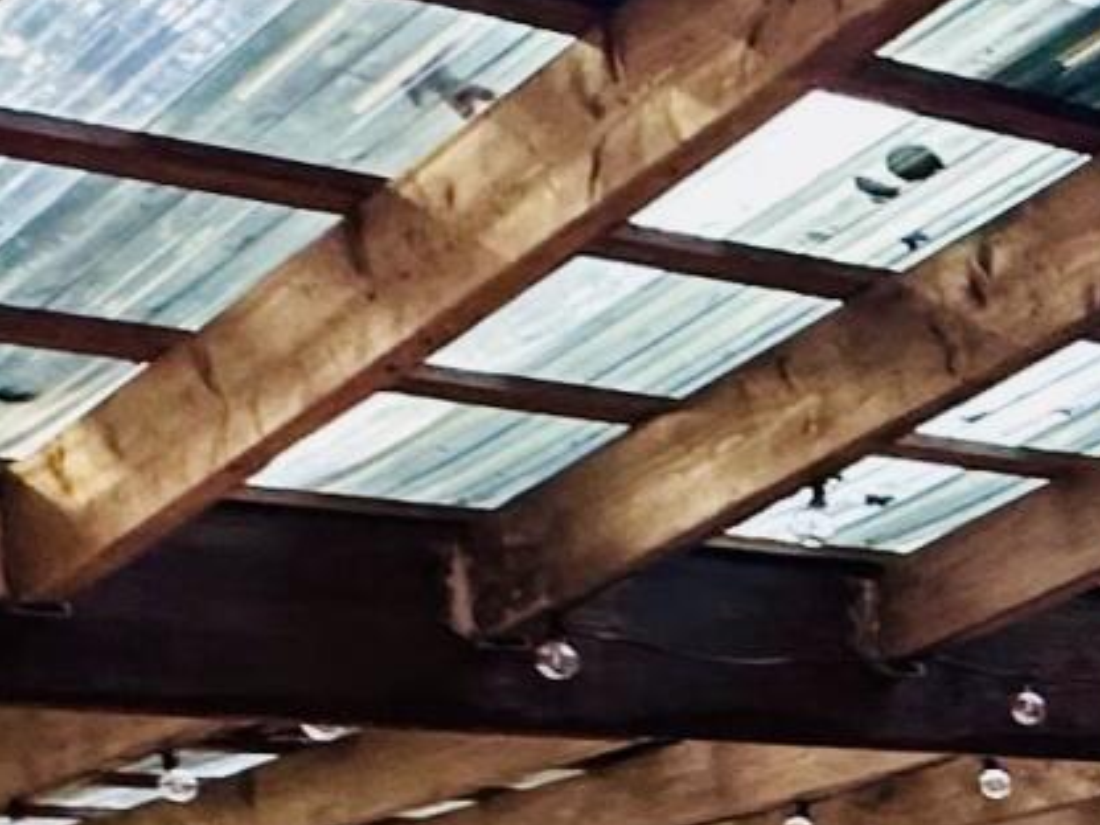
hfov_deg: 13.1
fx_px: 3209
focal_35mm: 101
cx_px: 2816
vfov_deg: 14.2
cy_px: 1015
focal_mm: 2.22
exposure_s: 1/99
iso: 160
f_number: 2.2
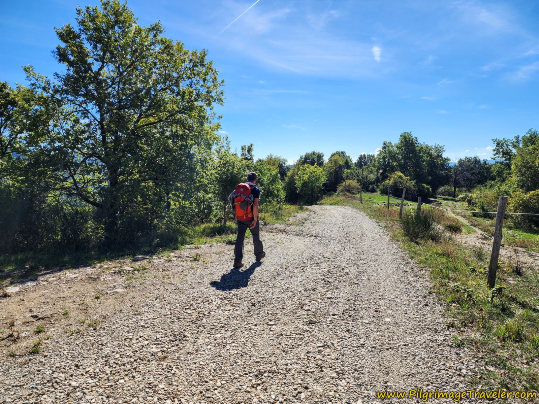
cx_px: 270
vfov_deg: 58.9
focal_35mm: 23
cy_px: 202
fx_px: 358
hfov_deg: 73.9
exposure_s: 1/1090
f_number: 1.8
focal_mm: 6.4
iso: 12
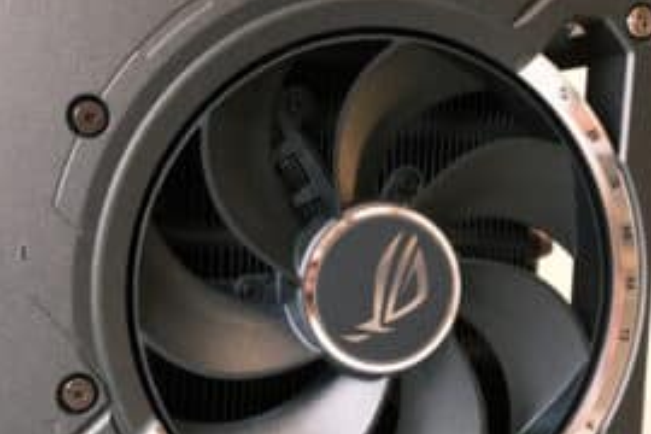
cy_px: 289
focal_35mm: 68
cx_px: 289
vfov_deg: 20.0
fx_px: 1230
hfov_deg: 29.6
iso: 3200
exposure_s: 1/25
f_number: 8
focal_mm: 31.4
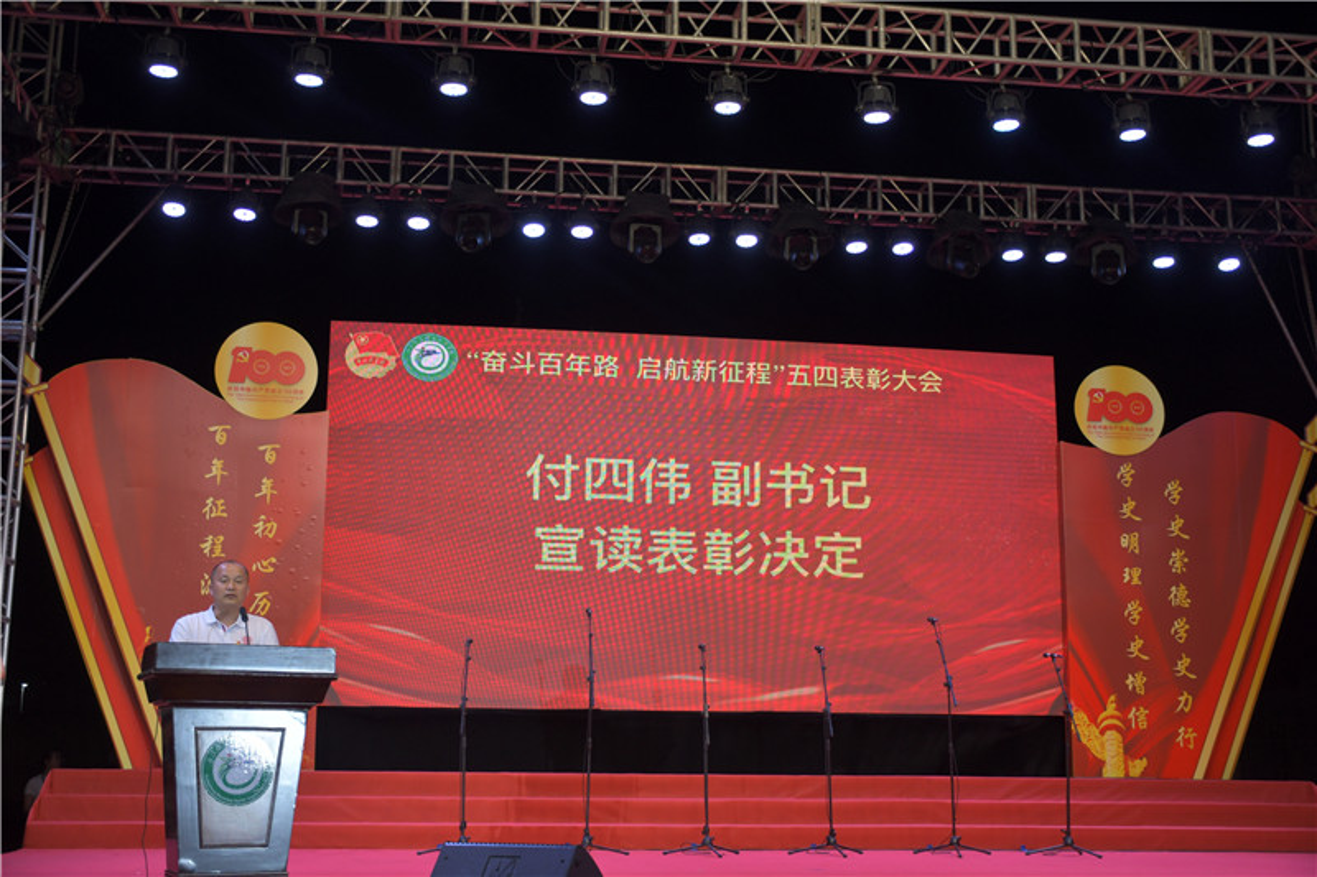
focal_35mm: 45
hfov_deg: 43.6
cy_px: 438
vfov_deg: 29.9
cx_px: 658
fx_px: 1646
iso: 500
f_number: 4
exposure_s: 1/250
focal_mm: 30
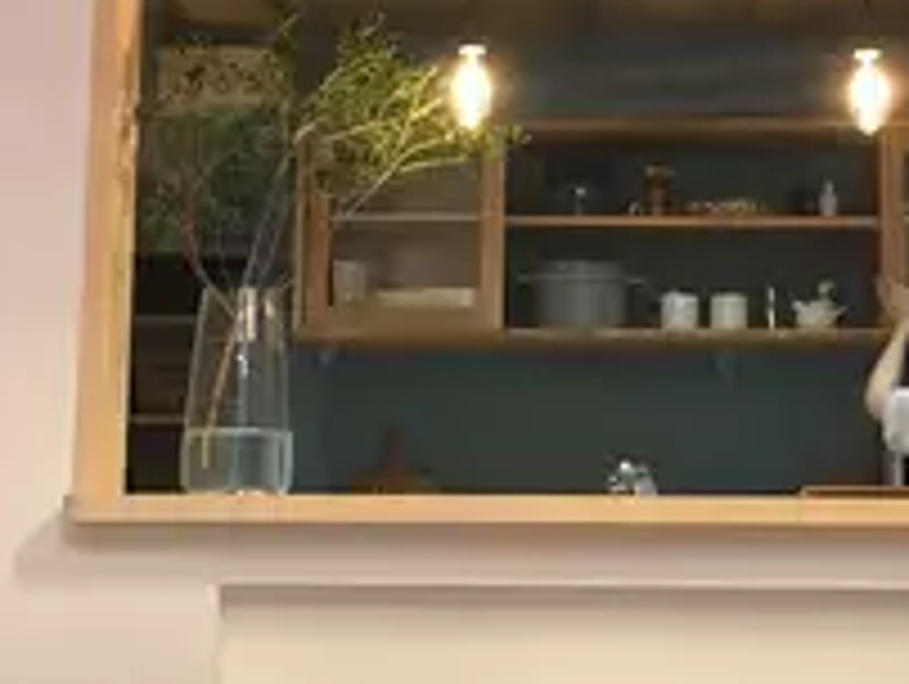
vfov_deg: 17.2
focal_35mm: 86
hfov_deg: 22.7
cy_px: 238
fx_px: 2261
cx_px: 585
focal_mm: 4.15
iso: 100
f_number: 2.2
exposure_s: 1/30
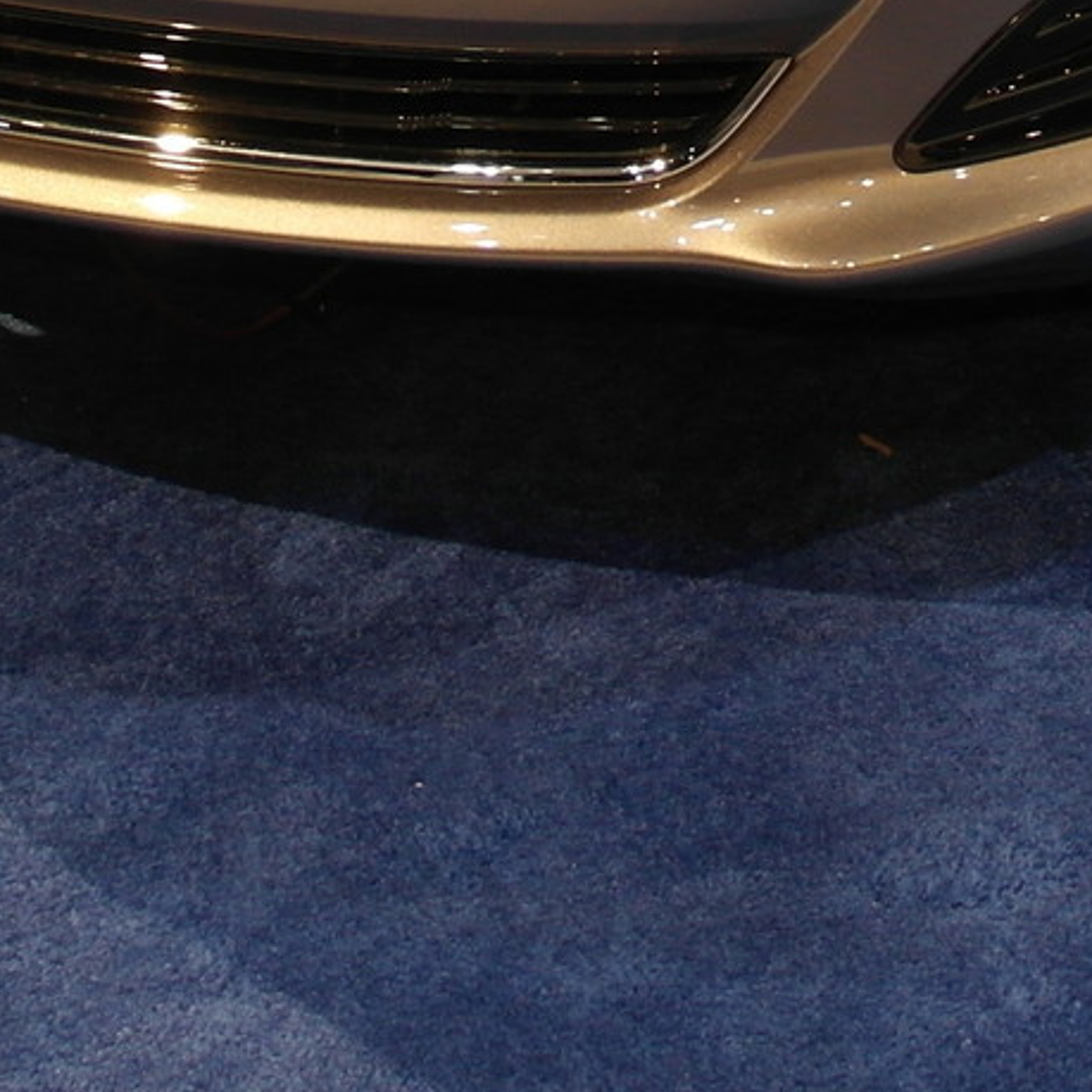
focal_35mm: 139
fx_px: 4961
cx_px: 1028
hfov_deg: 12.4
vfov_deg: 11.7
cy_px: -846
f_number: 3.5
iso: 400
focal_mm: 20
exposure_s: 1/60
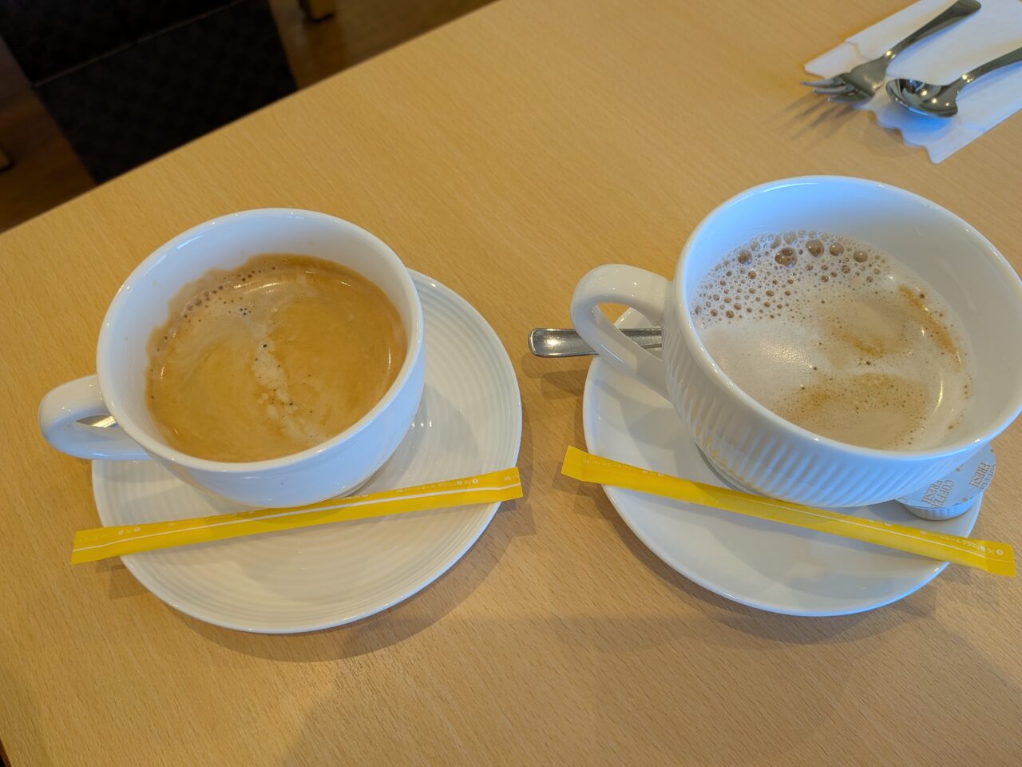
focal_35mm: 24
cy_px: 384
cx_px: 511
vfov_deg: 56.8
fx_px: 709
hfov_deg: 71.6
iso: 30
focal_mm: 4.53
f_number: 1.7
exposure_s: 1/121
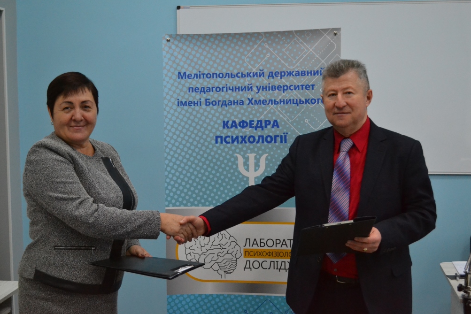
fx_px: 641
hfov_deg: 40.3
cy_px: 157
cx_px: 231
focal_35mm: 49
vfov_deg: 27.5
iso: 3200
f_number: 4.8
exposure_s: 1/250
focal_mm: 32
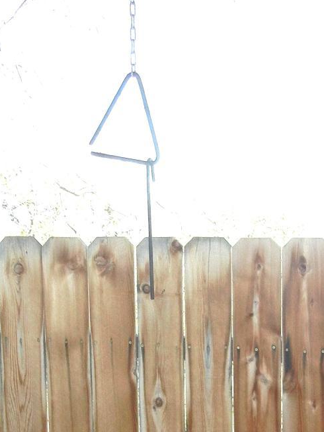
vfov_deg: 18.5
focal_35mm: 104
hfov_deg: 14.2
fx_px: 1299
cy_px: 416
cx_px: 217
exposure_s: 1/464
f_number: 3.6
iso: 230
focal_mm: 6.2
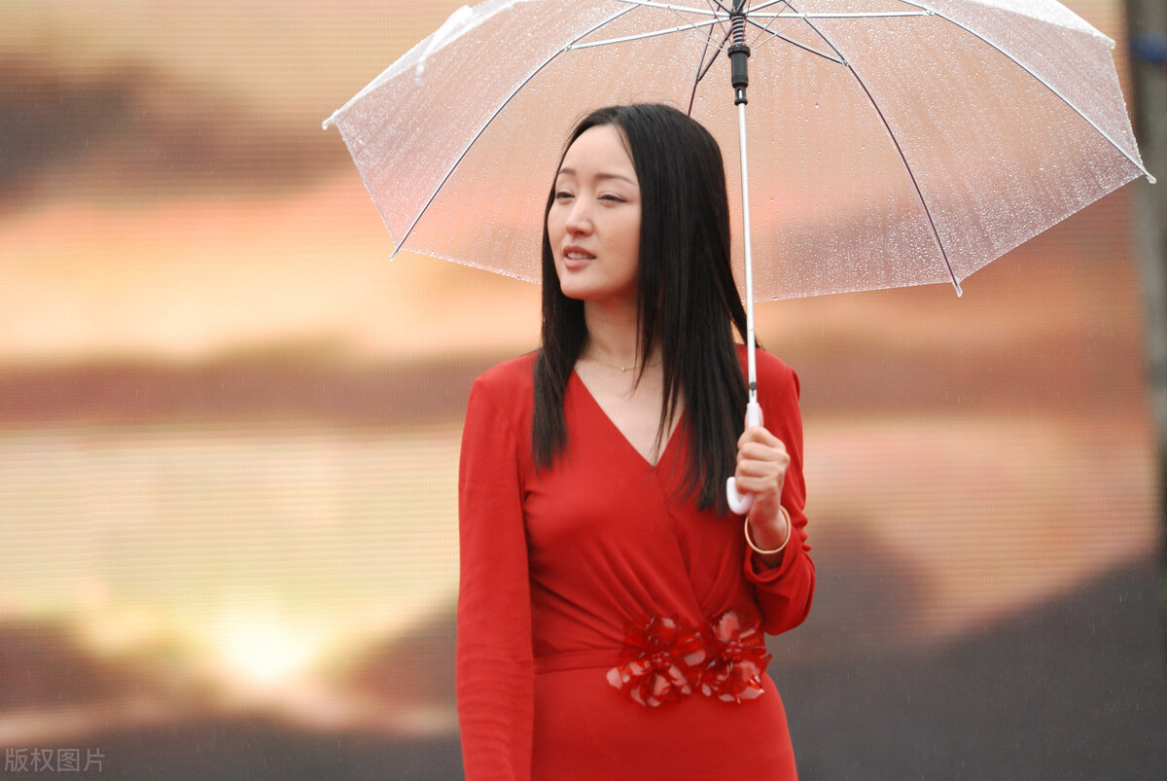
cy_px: 390
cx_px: 584
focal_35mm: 292
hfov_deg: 7.0
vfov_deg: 4.7
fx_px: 9492
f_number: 2.8
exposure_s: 1/400
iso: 250
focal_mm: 195
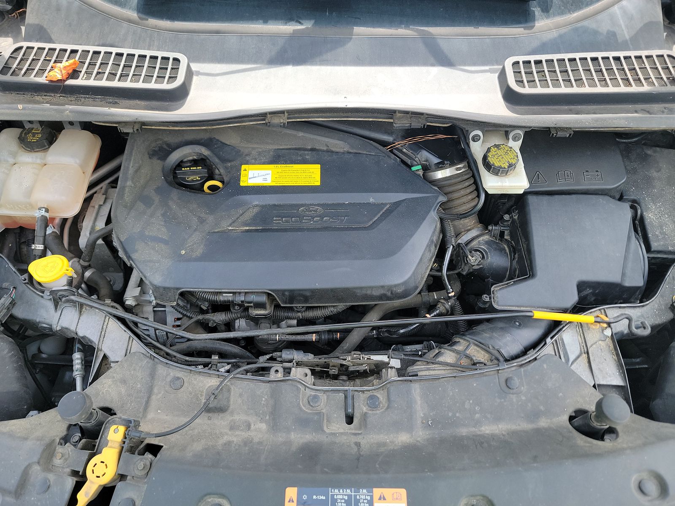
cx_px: 338
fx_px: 468
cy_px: 253
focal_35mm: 24
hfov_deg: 71.6
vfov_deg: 56.8
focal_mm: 6.7
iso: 66
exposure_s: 1/119
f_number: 1.8
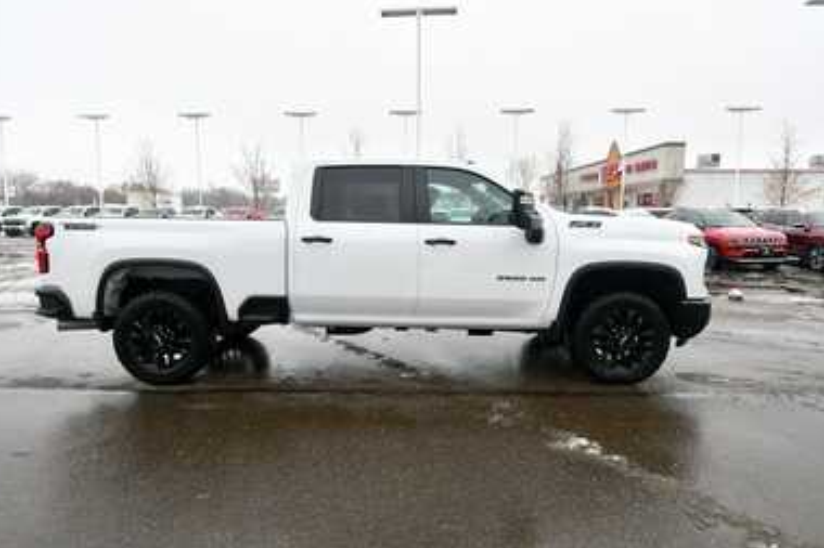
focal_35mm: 20
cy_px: 268
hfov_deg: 84.0
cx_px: 399
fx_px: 458
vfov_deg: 61.9
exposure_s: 1/250
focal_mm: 13
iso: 200
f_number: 7.1
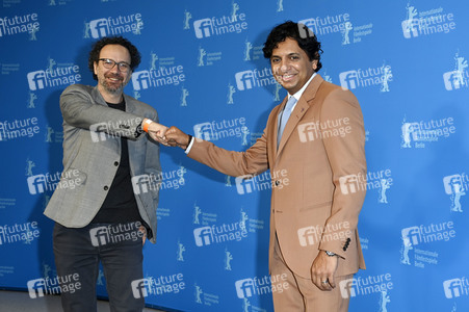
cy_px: 156
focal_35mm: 52
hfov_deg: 38.2
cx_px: 234
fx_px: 677
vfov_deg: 26.0
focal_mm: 52
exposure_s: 1/250
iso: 1250
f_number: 5.6
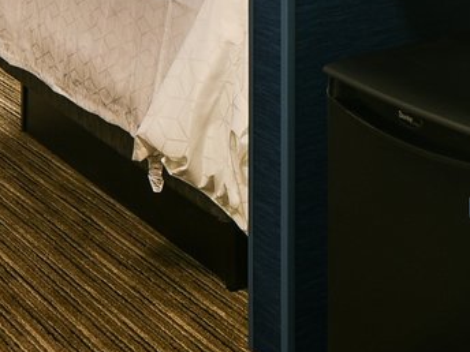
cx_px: 536
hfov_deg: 21.4
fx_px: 1168
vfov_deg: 14.4
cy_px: -349
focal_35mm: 86
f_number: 2.8
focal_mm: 15
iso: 100
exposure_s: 1/20
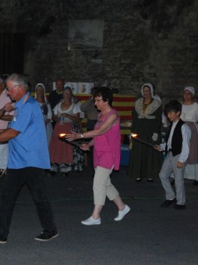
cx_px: 85
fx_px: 916
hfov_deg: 12.3
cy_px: 136
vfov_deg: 16.4
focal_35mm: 120
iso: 1600
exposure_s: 1/60
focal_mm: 44
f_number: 5.3
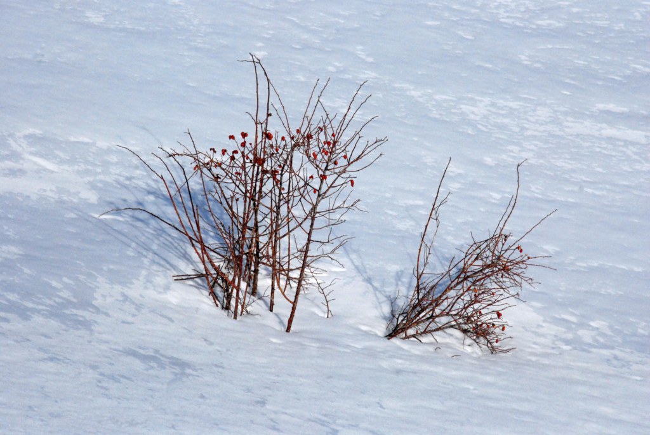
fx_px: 3036
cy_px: 218
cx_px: 325
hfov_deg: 12.2
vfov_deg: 8.2
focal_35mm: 168
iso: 1250
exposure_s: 1/4000
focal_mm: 112
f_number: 16
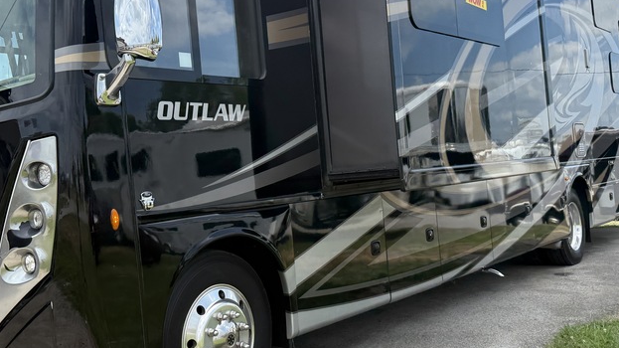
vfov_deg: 28.3
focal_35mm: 42
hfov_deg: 48.0
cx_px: 234
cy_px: 160
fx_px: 689
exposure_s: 1/2703
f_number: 1.78
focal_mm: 6.76
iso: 100
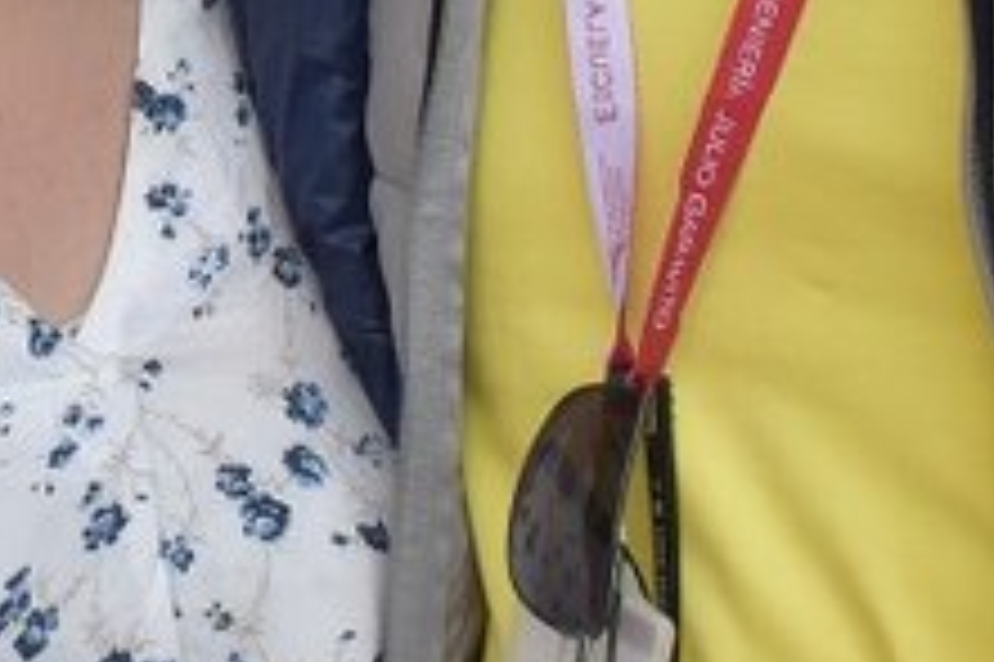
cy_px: -230
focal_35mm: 204
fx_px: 5620
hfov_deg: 10.0
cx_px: -184
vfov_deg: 6.7
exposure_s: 1/500
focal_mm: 25
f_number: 8
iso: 560
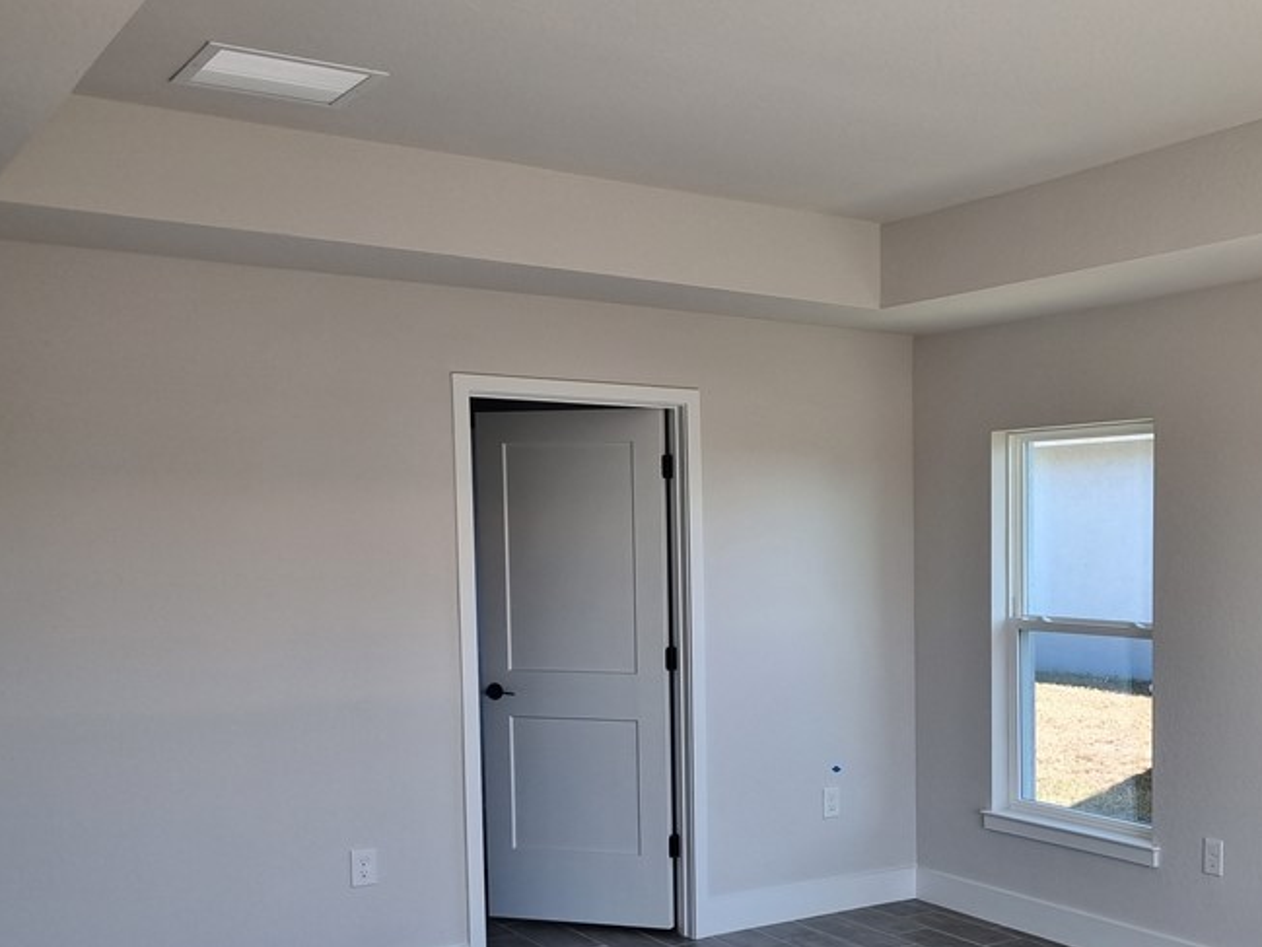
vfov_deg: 34.7
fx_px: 1495
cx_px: 978
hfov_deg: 43.9
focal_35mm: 41
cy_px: 651
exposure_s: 1/137
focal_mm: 5.4
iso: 50
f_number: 1.8
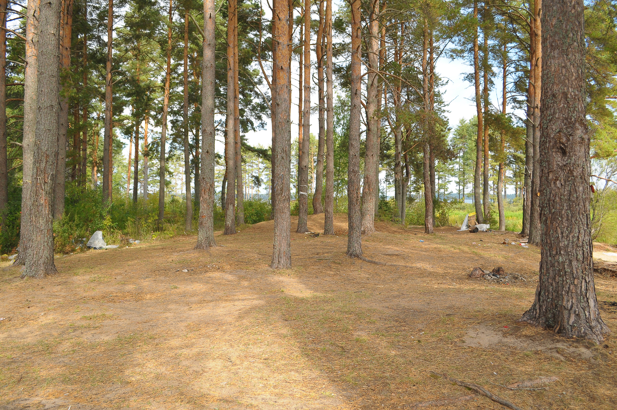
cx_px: 308
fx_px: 514
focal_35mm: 30
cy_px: 205
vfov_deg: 43.5
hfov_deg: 62.0
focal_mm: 20
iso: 250
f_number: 5.6
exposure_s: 1/400
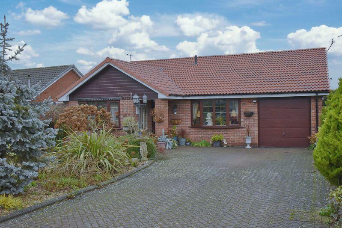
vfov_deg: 38.4
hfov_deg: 55.1
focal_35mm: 34
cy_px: 114
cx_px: 171
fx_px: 328
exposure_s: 1/200
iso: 800
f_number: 3.8
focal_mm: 23
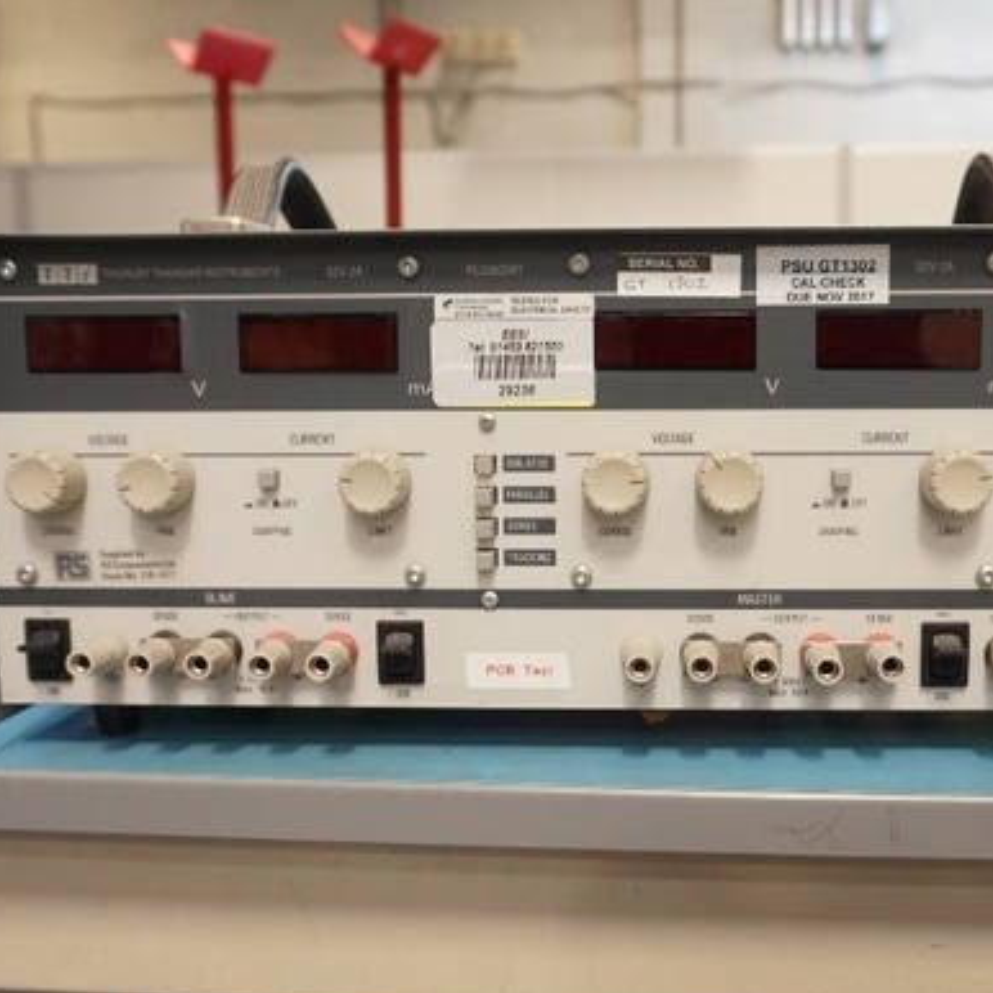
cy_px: 533
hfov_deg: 43.5
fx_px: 1233
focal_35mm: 38
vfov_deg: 43.8
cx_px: 623
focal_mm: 16
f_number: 4
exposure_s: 1/60
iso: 800
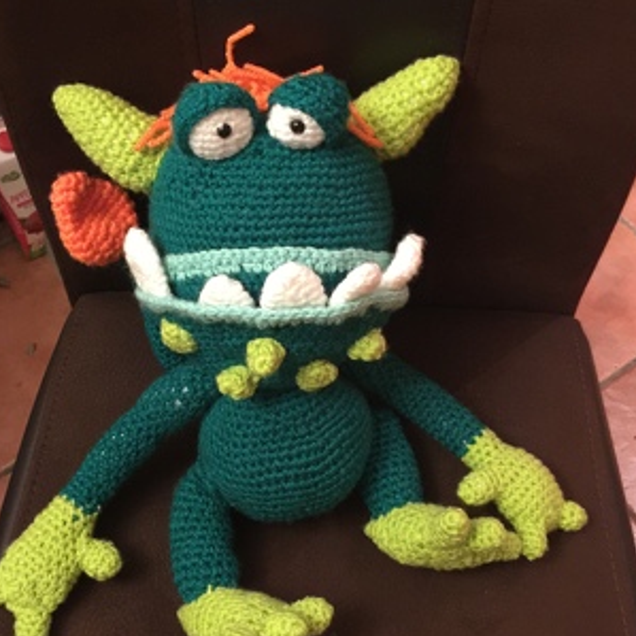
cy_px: 323
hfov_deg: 41.9
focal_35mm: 40
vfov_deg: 41.9
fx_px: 831
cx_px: 304
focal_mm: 4.15
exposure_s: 1/8
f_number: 2.2
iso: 160
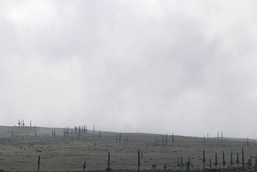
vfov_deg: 4.2
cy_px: 36
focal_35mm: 325
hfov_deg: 6.3
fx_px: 2323
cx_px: 4
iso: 100
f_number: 6.3
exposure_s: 1/640
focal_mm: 110
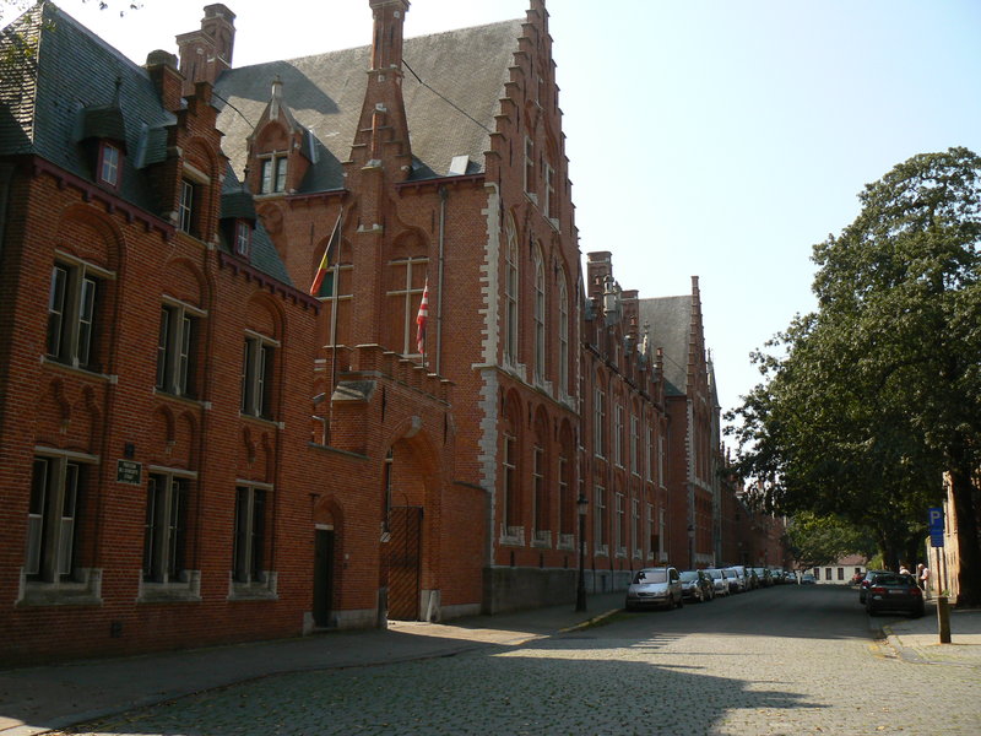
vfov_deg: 39.7
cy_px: 368
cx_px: 490
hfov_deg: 51.4
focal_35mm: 36
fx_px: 1020
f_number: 3.6
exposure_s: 1/1000
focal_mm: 6
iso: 100
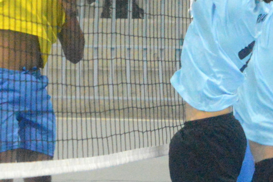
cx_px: 148
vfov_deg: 3.8
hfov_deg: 5.7
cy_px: 21
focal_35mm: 362
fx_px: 2743
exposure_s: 1/400
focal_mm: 86
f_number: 7.1
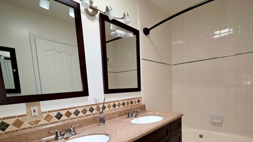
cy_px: 106
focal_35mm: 19
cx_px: 132
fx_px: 127
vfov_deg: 55.6
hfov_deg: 89.5
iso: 160
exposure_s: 1/60.2
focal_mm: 2.2
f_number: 1.9
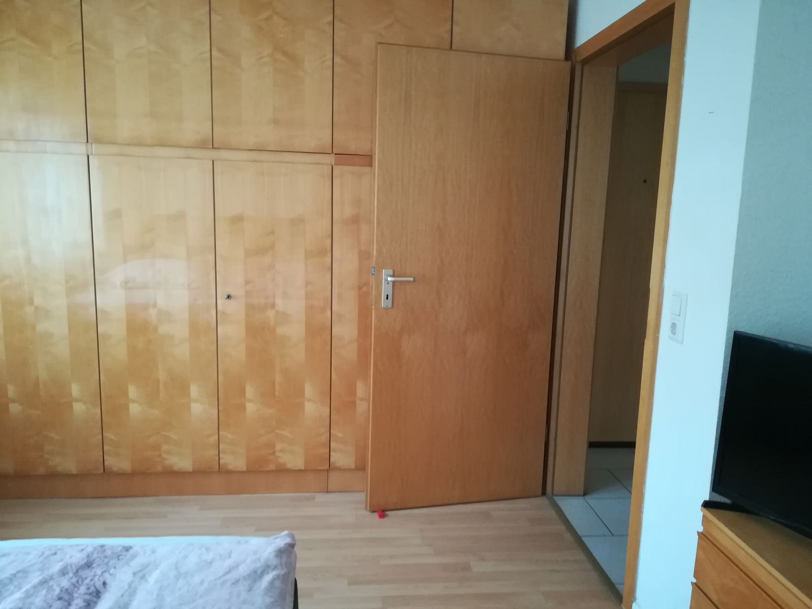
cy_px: 304
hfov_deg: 67.3
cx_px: 406
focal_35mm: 26
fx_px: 610
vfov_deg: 53.1
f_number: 2.2
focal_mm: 3.83
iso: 500
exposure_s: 1/20
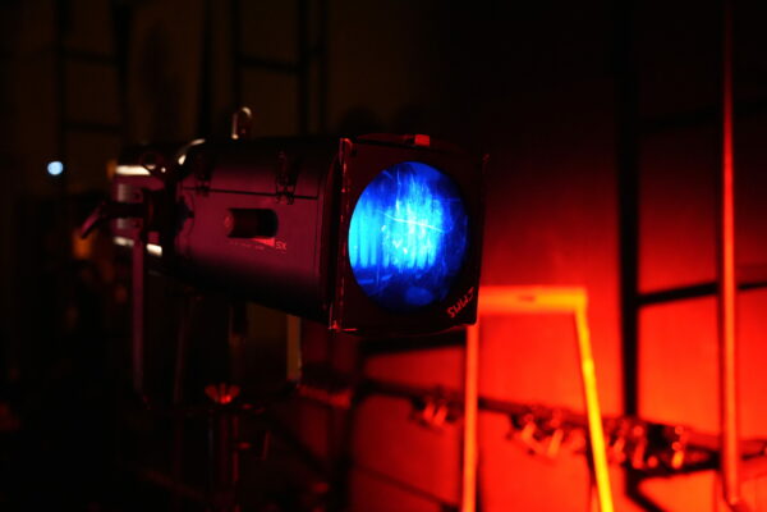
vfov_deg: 33.6
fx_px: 846
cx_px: 384
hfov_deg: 48.8
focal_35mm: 40
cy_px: 256
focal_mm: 39.7
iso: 10000
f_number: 2.8
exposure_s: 1/40
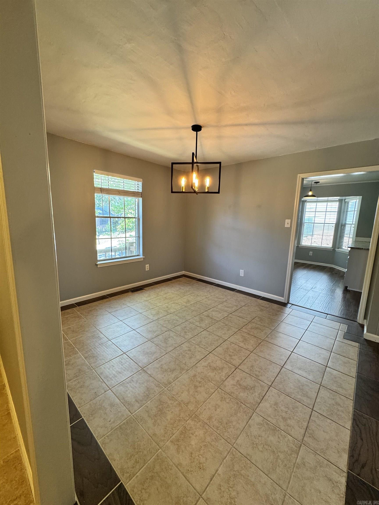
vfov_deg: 102.1
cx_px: 190
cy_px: 252
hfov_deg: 85.7
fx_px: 204
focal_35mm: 14
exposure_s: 1/60
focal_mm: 2.22
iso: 250
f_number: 2.2
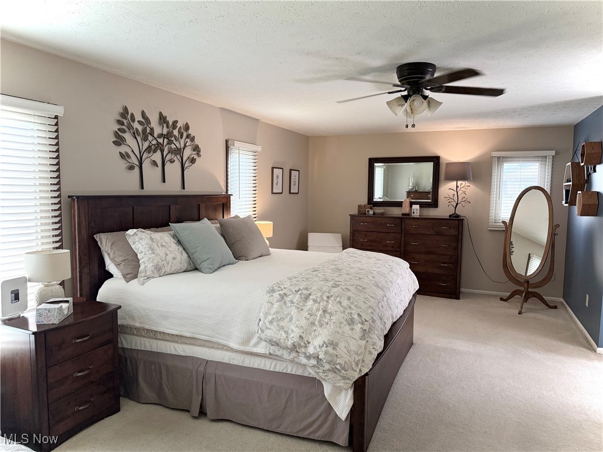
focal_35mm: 24
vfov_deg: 56.8
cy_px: 226
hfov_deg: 71.6
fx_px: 418
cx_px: 302
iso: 320
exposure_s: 1/120
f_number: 1.78
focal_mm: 6.76
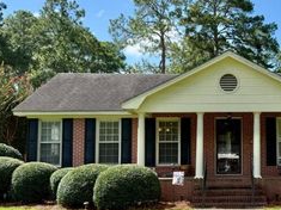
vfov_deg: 28.5
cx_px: 226
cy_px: 128
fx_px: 414
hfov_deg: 36.2
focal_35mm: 51
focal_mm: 6.76
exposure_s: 1/2801
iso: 80
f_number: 1.78
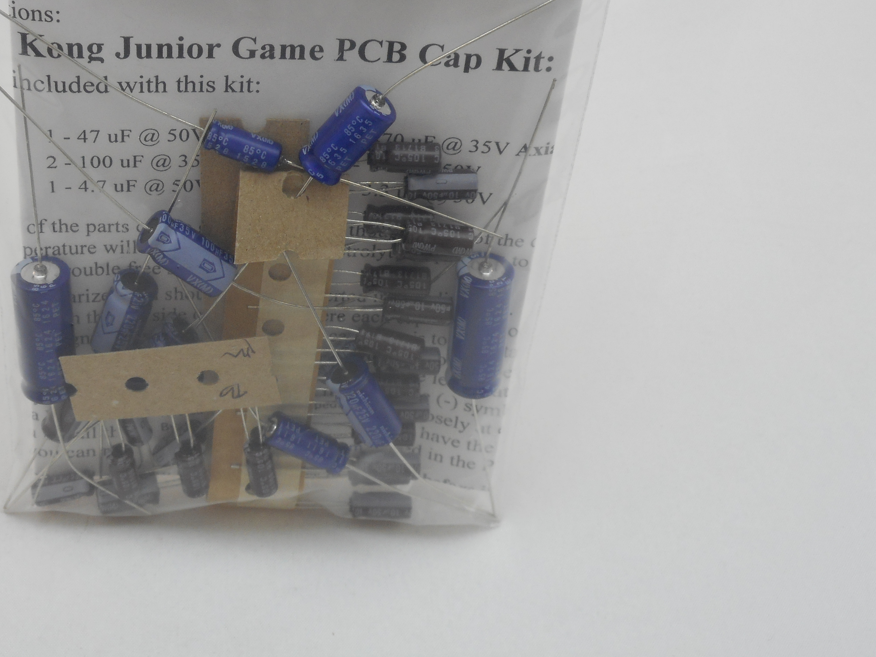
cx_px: 263
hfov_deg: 30.0
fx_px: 1620
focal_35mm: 64
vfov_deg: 22.8
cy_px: 183
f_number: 4.7
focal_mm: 7.9
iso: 110
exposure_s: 1/30
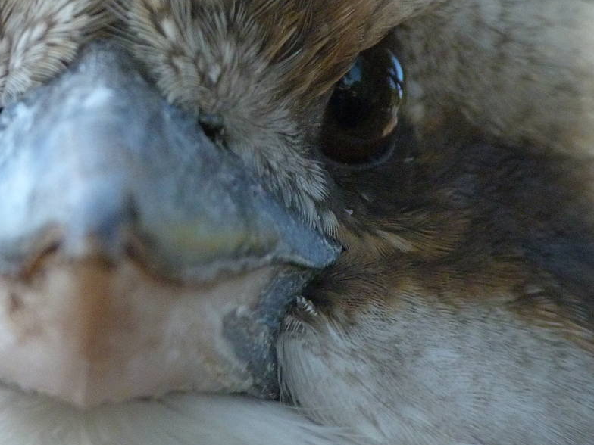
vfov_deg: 1.4
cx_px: 133
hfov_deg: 1.9
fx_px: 18275
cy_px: 184
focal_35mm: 1065
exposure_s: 1/250
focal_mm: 94
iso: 320
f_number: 4.7
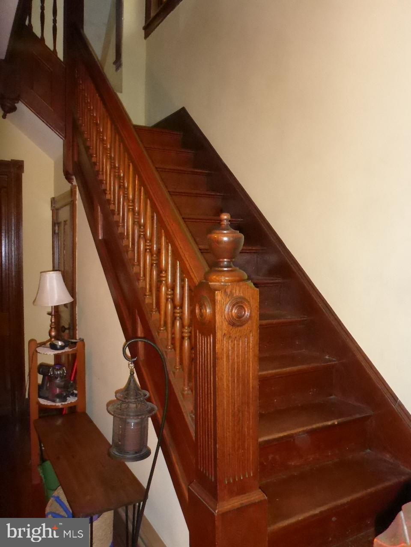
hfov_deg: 49.7
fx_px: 443
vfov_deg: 63.4
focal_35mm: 28
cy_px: 274
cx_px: 206
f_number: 3.3
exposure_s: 1/60
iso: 800
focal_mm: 4.9
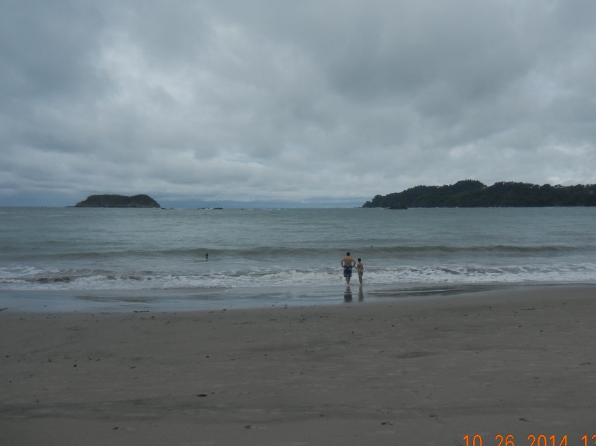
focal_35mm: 35
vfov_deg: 40.7
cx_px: 328
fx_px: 602
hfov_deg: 52.5
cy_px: 237
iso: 160
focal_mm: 5.4
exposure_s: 1/1117
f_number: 7
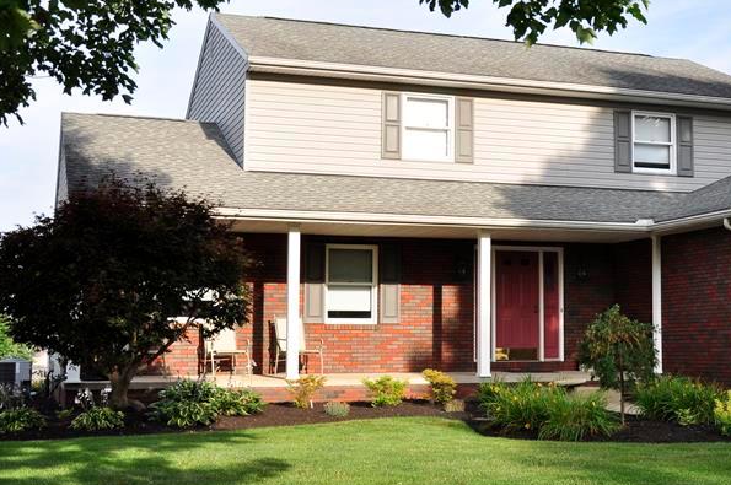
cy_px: 230
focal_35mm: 62
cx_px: 531
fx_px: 1257
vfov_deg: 21.8
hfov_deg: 31.9
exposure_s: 1/500
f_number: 5
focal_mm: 24
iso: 200
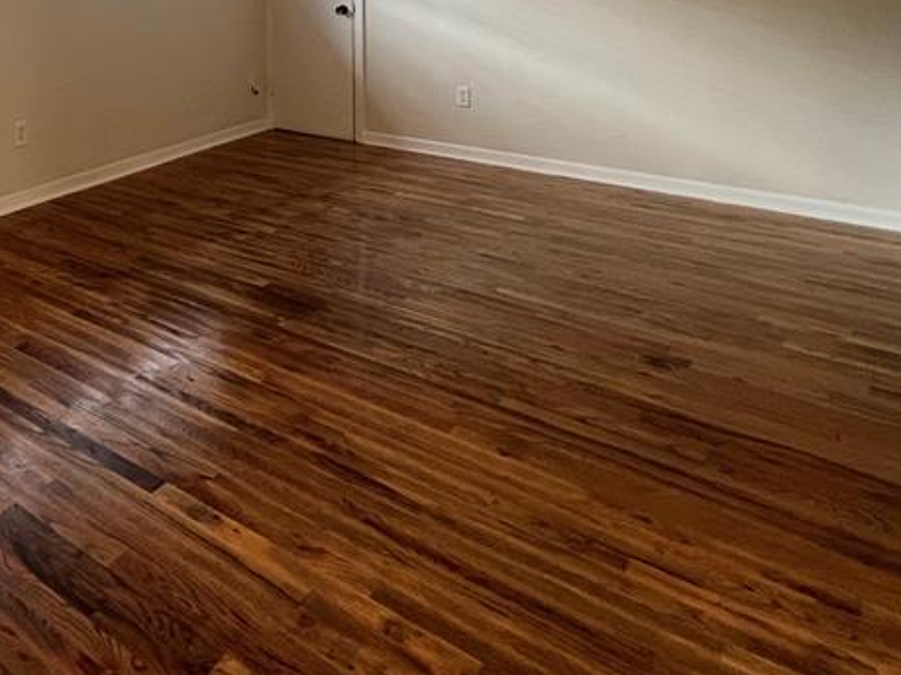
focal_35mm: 29
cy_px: -29
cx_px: 104
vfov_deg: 40.8
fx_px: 755
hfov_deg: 54.4
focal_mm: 1.57
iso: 200
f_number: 1.8
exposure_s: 1/60
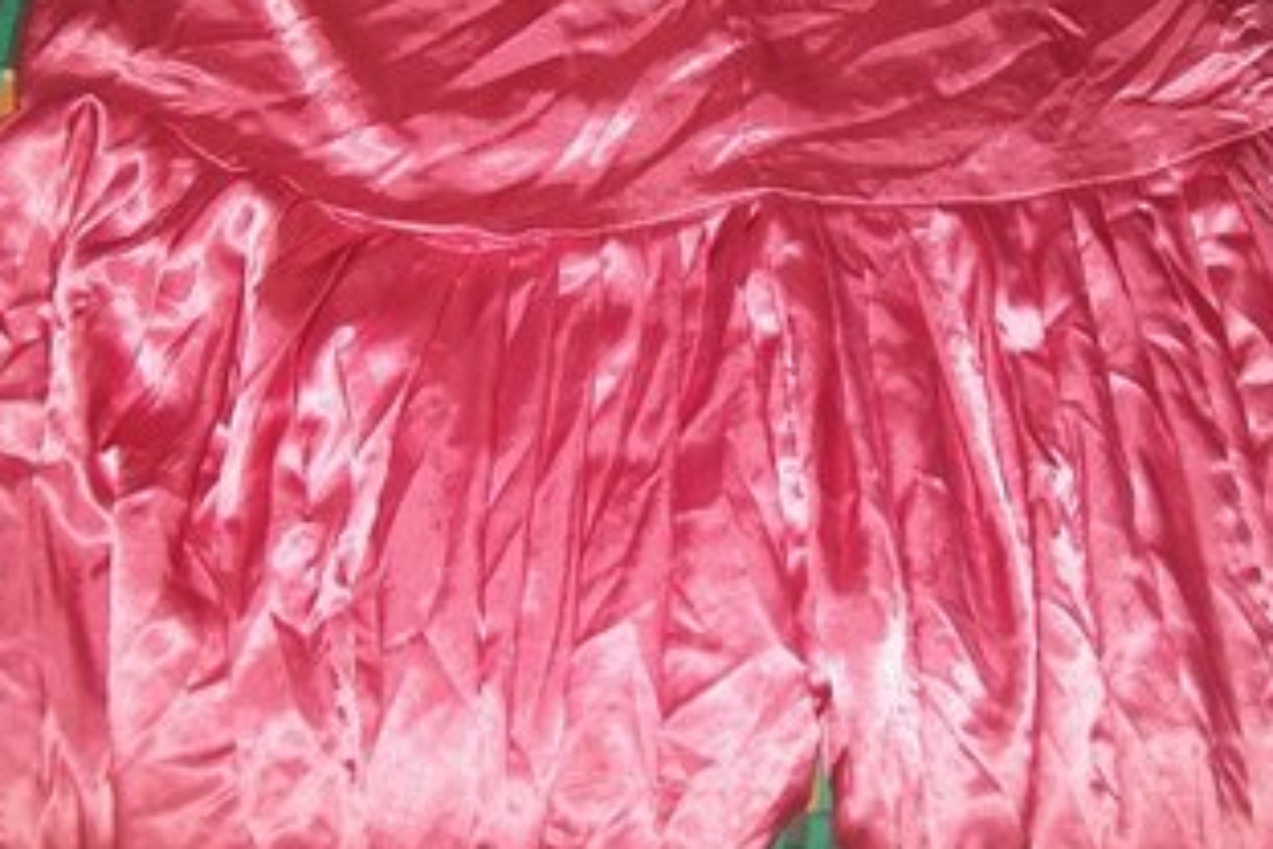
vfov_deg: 28.0
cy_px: 331
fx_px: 1697
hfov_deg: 41.1
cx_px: 690
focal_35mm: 48
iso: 64
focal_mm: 6
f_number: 2.7
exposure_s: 1/60
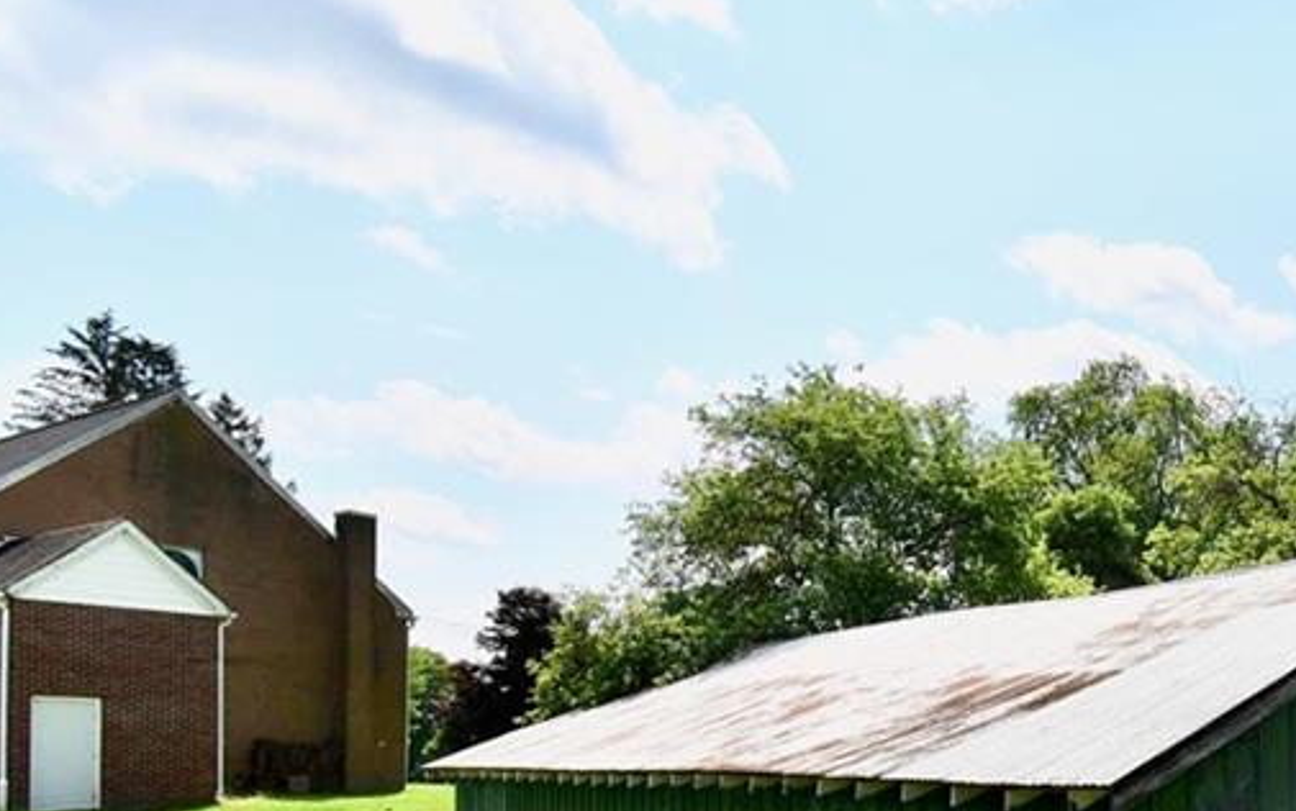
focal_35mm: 31
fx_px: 1095
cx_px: 1258
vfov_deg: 37.7
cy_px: 743
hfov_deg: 51.0
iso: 100
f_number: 9
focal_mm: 10
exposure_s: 1/320
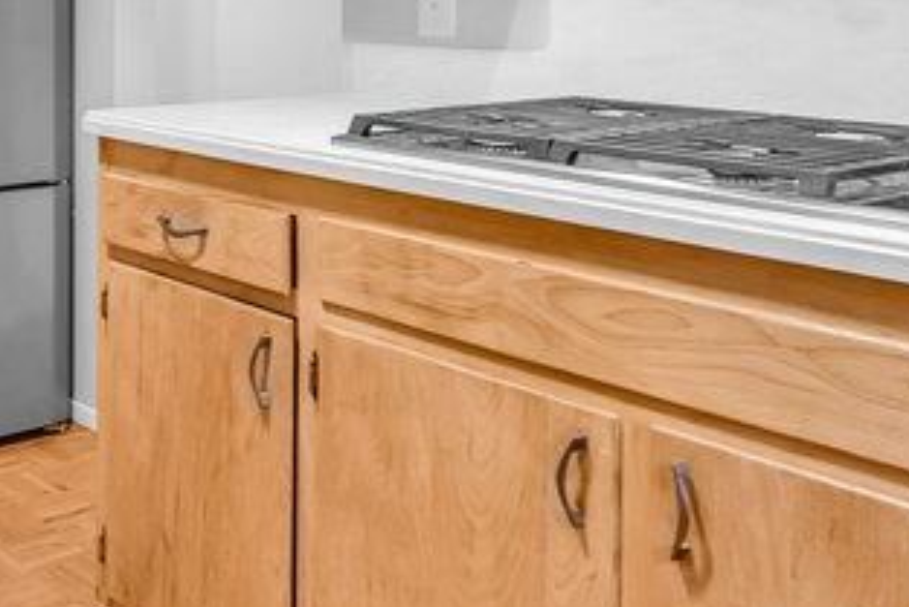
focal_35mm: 49
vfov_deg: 25.8
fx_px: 1238
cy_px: -33
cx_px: 44
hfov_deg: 37.0
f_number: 8
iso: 100
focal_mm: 10
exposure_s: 1/4
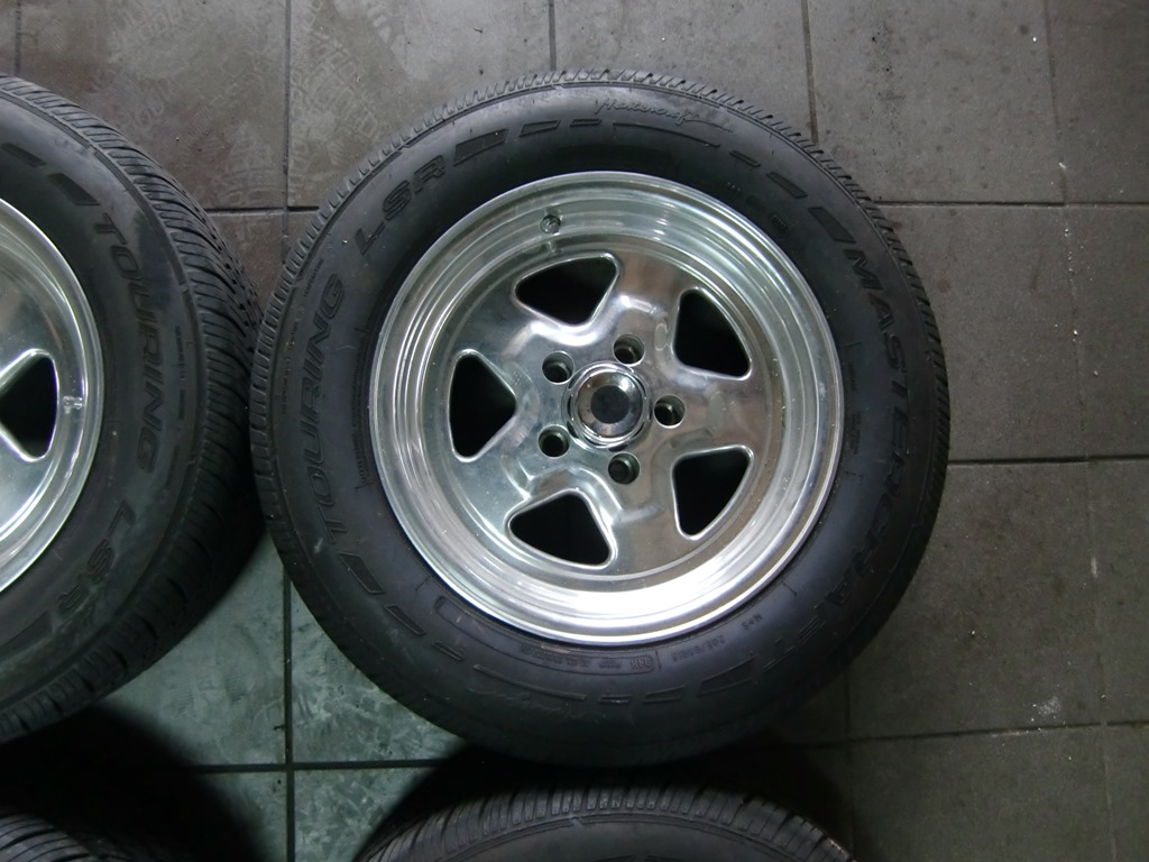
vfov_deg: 49.7
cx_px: 574
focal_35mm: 28
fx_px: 929
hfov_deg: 63.4
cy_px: 431
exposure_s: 1/25
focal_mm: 4.9
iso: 400
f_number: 2.6
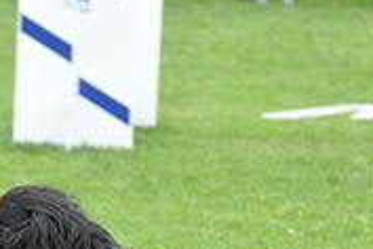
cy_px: 310
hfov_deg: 5.7
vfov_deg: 3.8
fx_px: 3764
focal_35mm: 363
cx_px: 66
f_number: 4.5
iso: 800
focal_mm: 95
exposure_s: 1/800
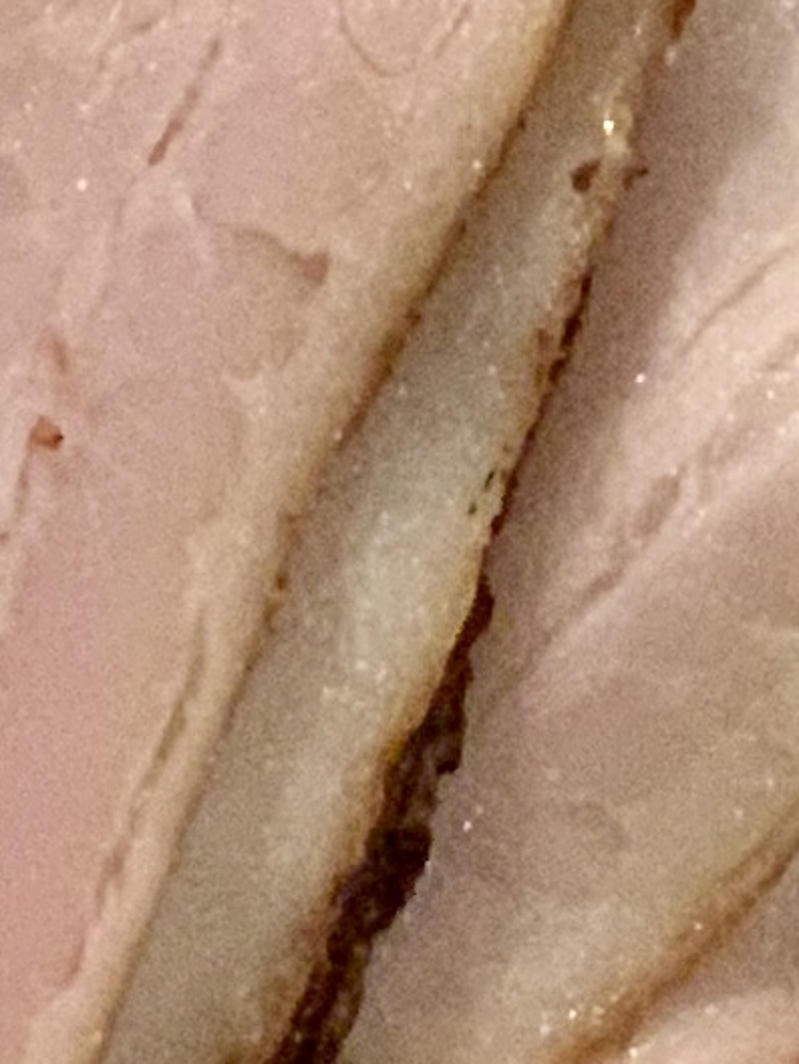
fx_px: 12182
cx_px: -1560
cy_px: -1259
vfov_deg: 4.9
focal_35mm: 396
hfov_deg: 3.7
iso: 250
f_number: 2.4
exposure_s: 1/60
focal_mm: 6
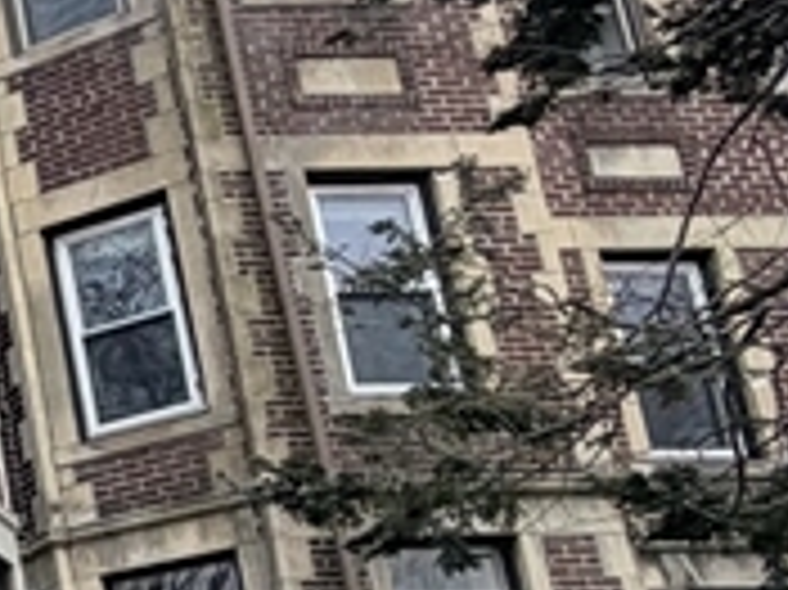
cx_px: -955
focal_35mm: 82
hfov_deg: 16.0
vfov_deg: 17.4
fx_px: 1865
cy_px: 653
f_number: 2.2
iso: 50
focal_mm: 2.22
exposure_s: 1/502
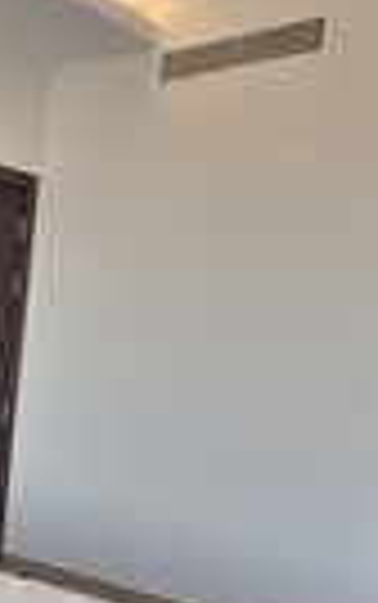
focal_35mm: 47
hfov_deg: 23.0
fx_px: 773
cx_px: -169
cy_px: 466
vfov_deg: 41.1
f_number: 2.2
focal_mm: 1.74
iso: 50
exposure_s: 1/50
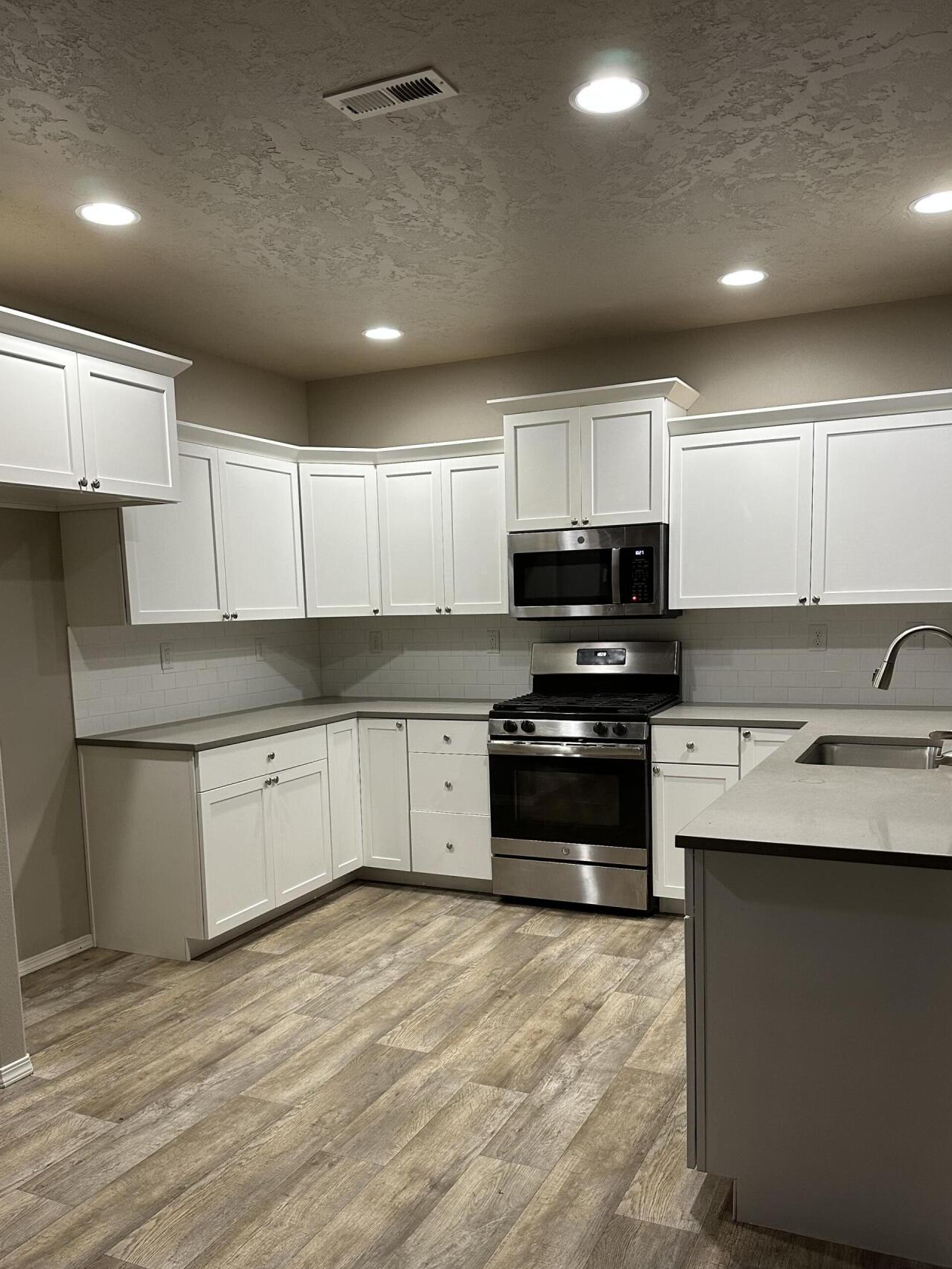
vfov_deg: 63.1
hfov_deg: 49.7
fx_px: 1026
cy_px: 728
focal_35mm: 28
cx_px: 462
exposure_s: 1/60
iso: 200
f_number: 1.78
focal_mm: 6.86
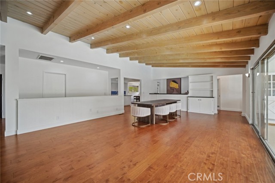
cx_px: 138
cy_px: 92
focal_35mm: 14
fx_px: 107
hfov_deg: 104.3
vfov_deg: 81.1
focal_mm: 9
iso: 200
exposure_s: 1/35
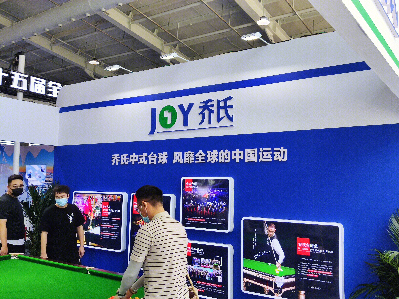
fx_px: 380
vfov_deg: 42.9
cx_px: 200
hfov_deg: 55.4
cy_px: 150
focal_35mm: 33
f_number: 1.75
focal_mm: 4.75
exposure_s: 1/363
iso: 112
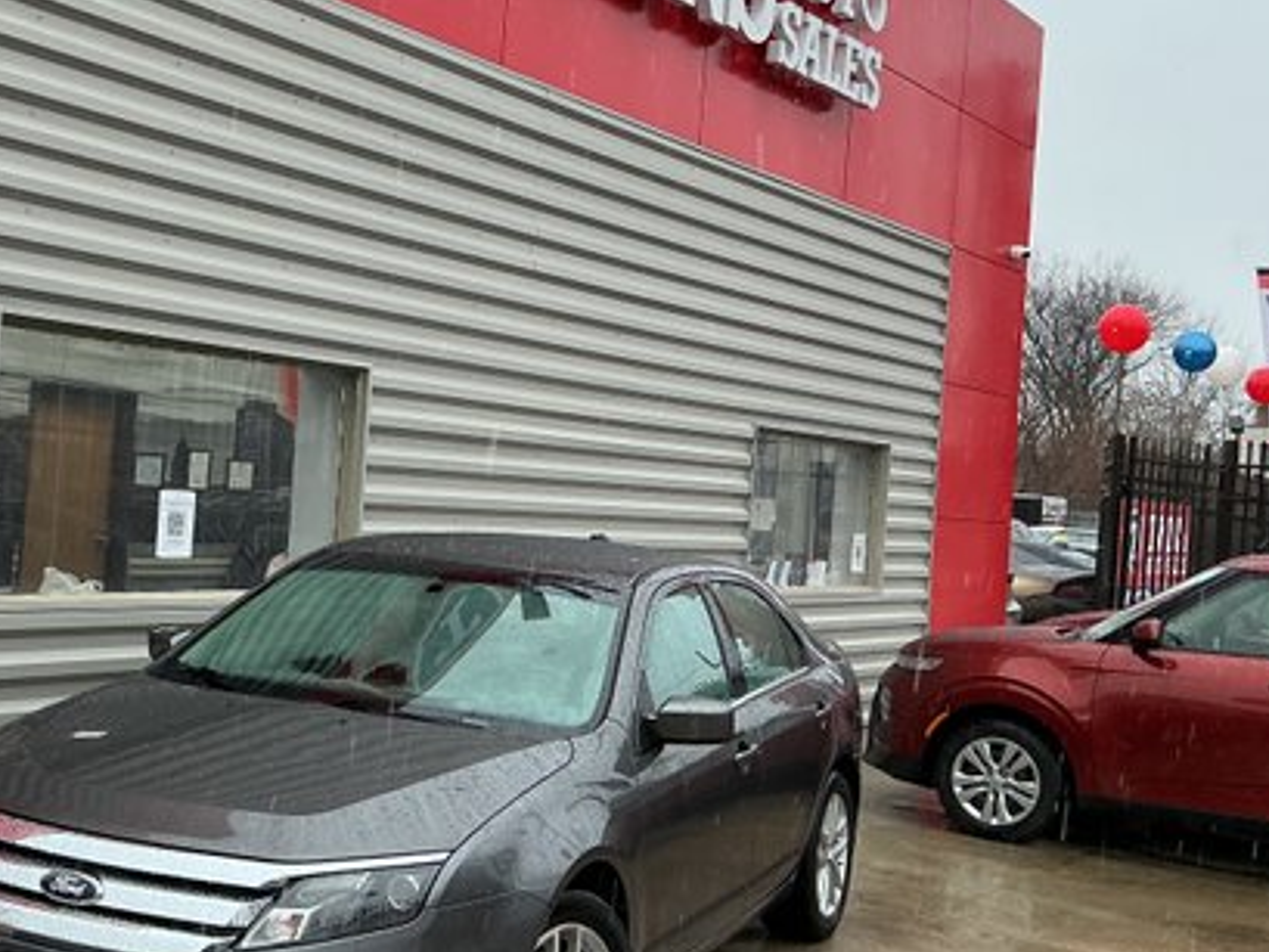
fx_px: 1870
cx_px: 397
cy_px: 437
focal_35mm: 51
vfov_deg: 28.6
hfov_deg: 37.0
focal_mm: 3
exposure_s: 1/60
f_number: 1.8
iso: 50
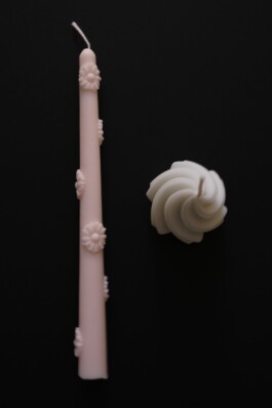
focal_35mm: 36
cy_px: 204
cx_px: 136
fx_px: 408
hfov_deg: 36.8
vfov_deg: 53.2
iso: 640
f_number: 6.4
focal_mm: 24.3
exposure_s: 1/3
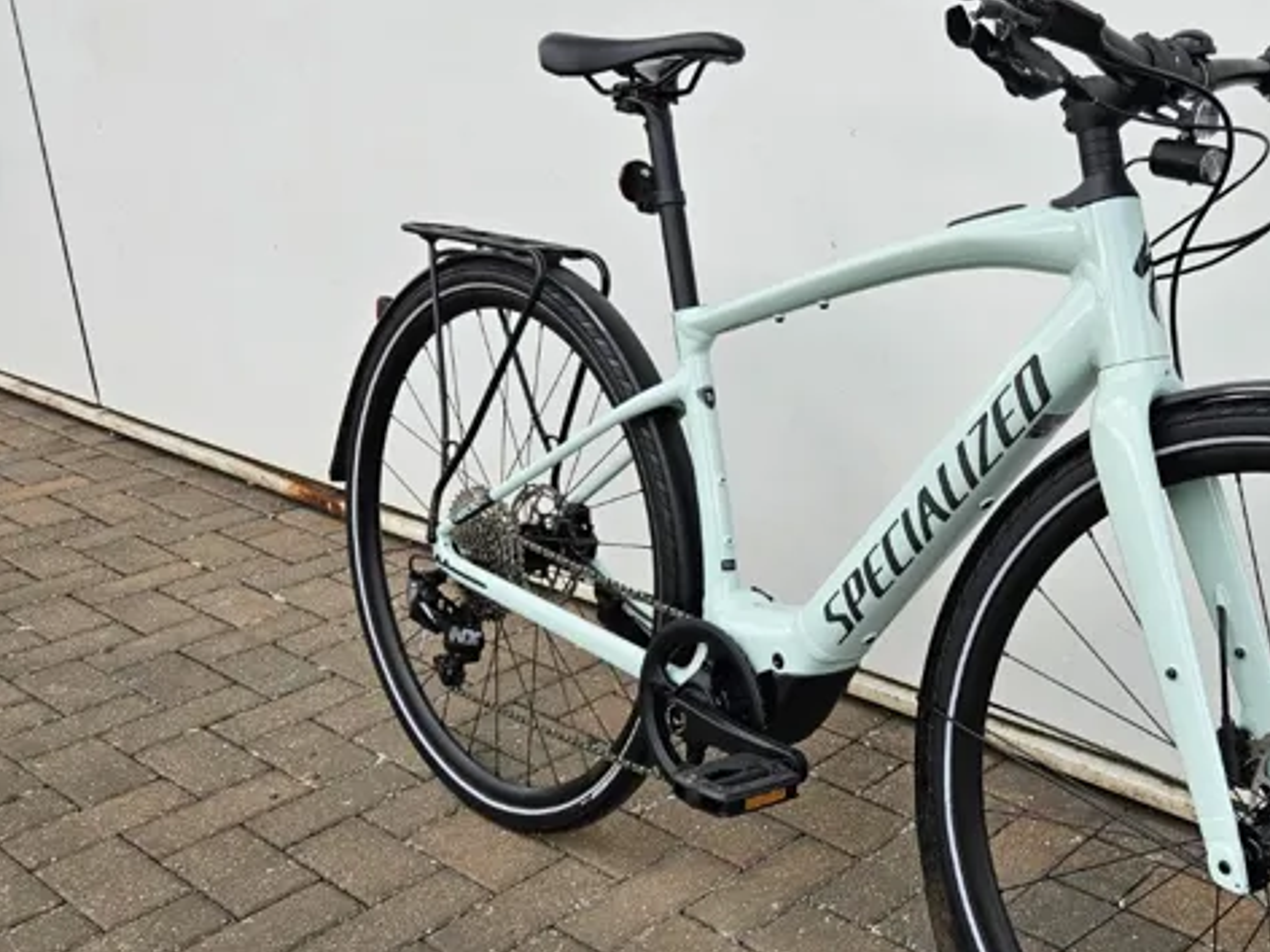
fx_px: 1431
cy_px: 546
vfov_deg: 36.7
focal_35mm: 39
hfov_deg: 45.8
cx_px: 987
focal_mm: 5.4
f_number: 1.8
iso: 25
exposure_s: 1/201
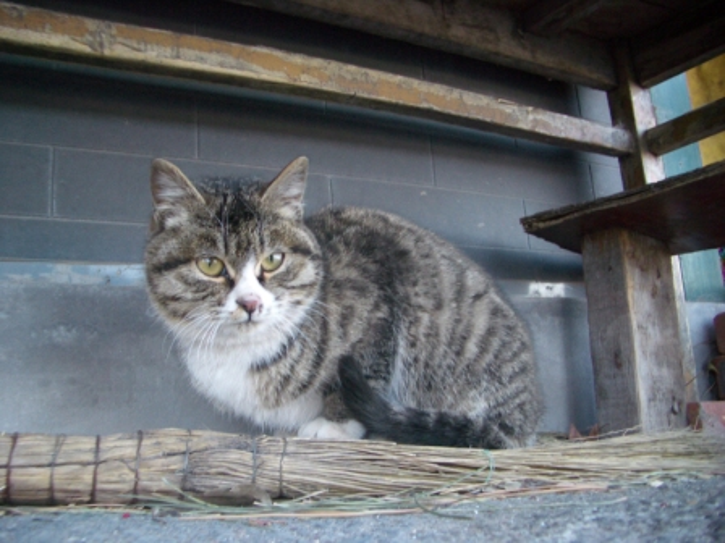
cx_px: 362
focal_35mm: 35
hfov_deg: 52.6
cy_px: 272
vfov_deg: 40.7
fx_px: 733
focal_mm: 5.8
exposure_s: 1/60
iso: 100
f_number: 2.6
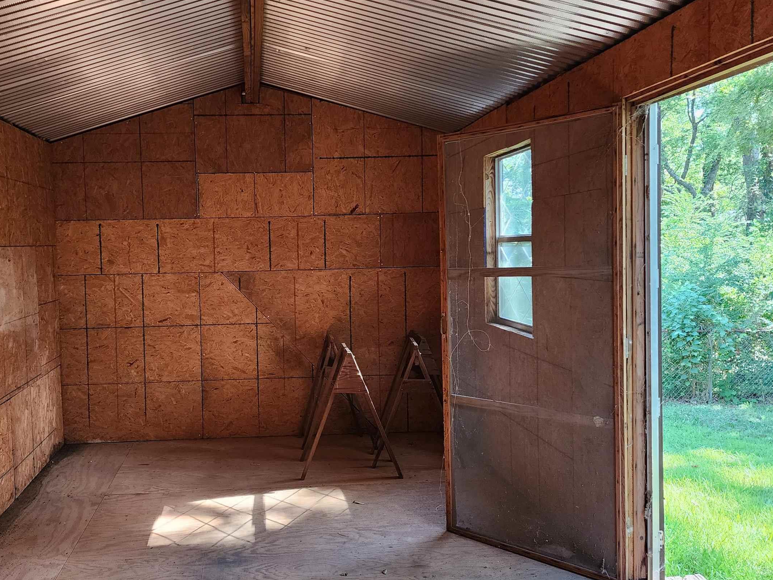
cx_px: 275
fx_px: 737
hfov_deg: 54.5
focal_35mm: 33
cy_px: 294
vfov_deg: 42.9
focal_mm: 6.4
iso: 160
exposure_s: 1/120
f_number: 1.8
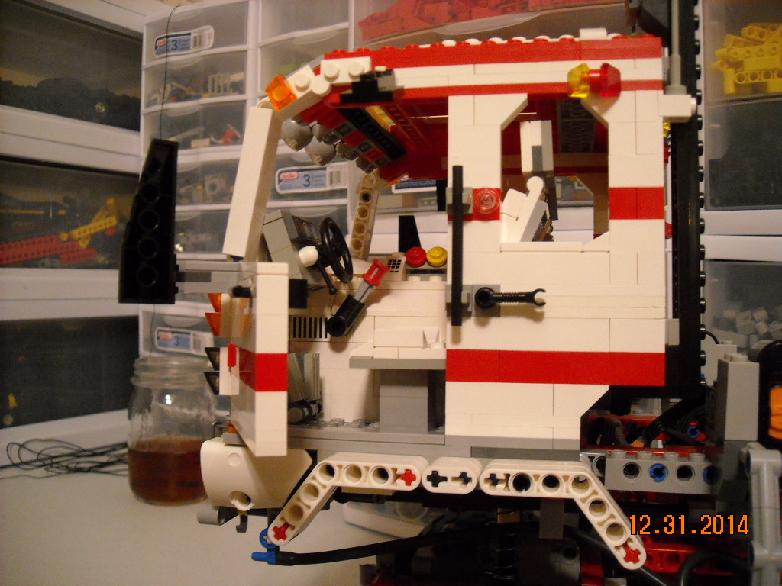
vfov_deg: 40.7
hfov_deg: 52.6
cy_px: 293
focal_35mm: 35
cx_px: 391
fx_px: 791
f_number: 2.8
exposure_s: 1/45
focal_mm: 5.7
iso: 400
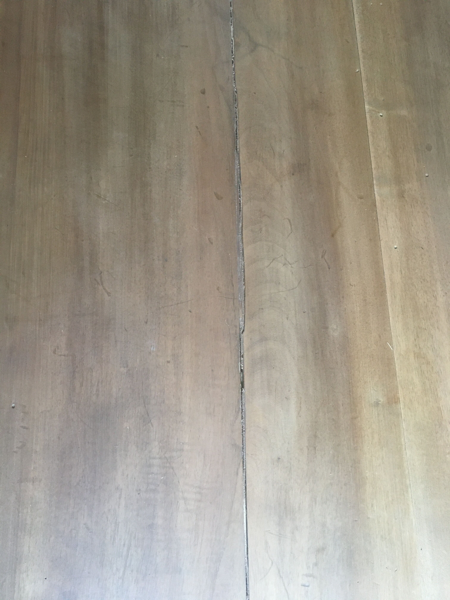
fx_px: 503
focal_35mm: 29
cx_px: 225
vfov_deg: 61.7
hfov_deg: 48.2
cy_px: 300
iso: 200
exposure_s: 1/33
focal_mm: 4.15
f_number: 2.2
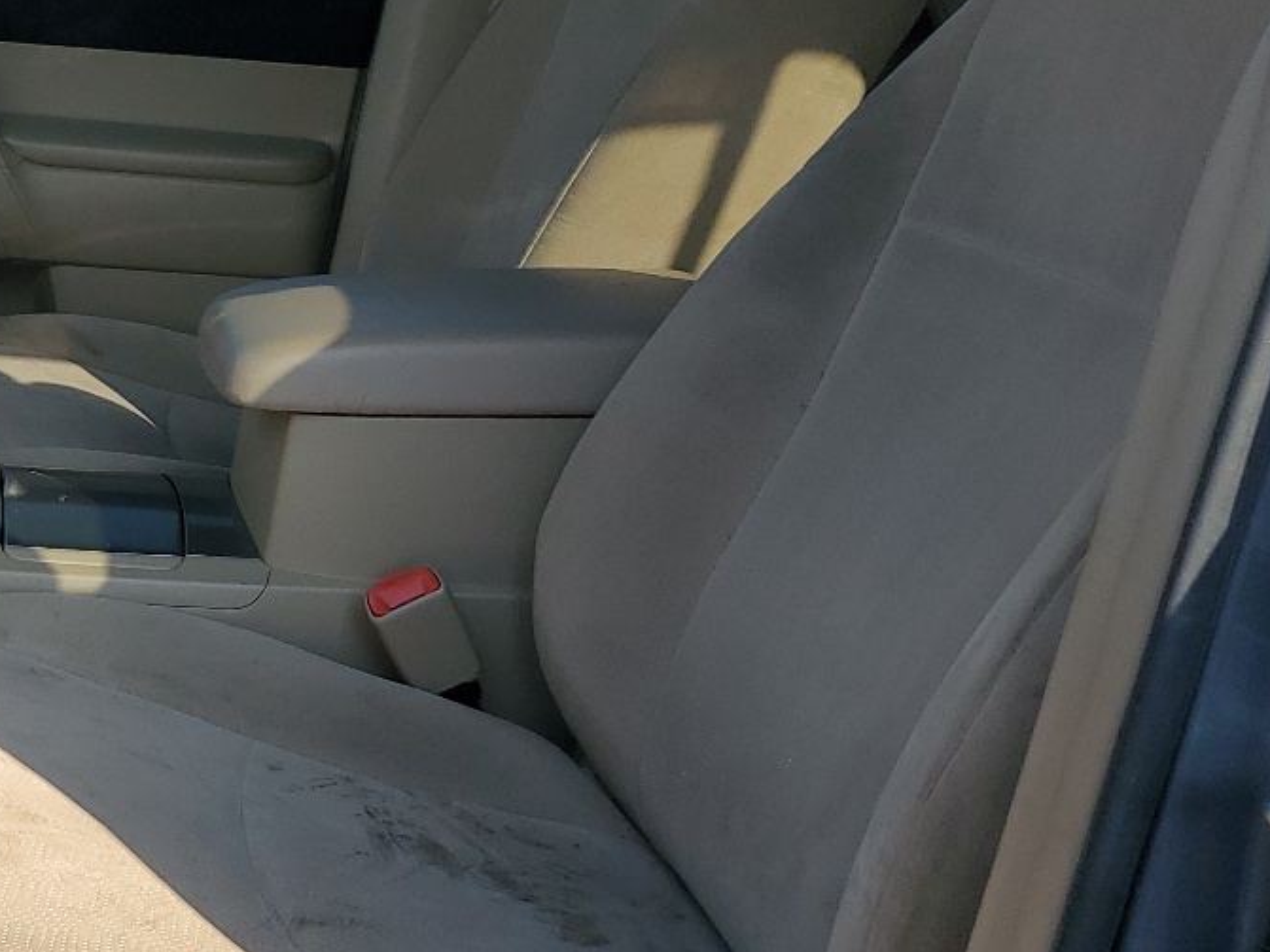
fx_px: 2274
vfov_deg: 23.6
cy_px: 422
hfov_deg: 29.6
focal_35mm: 62
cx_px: 64
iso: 50
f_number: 1.5
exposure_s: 1/1111
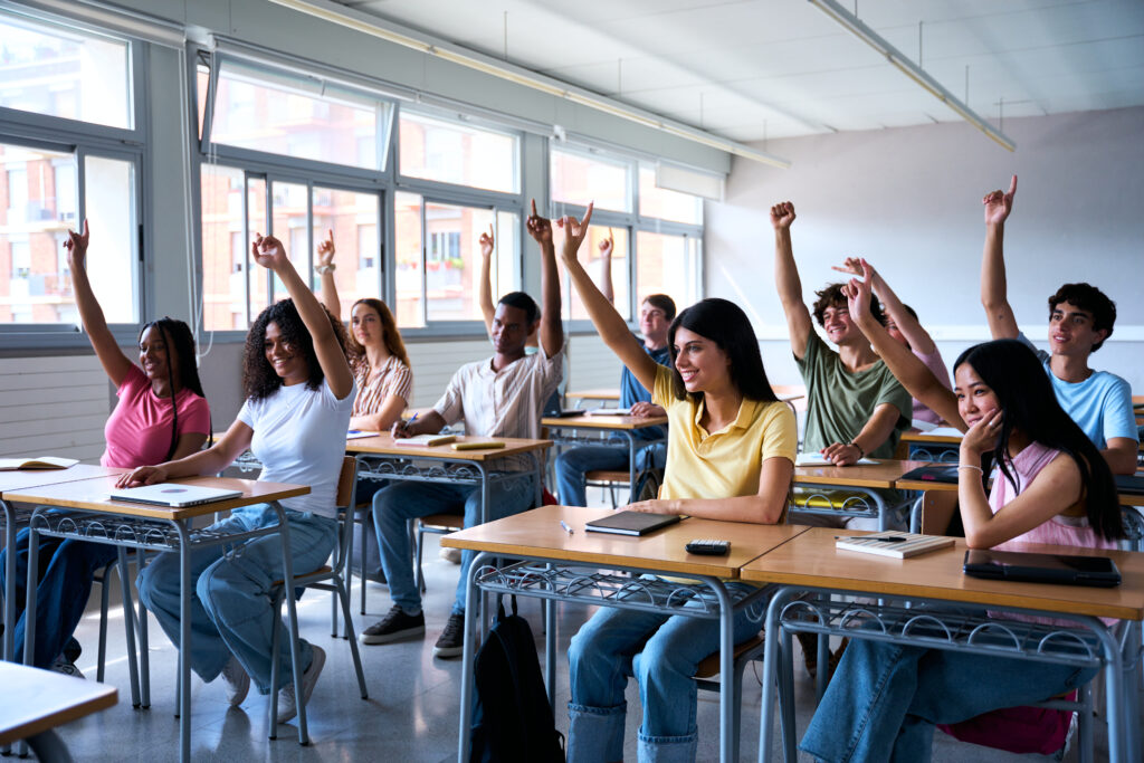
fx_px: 1166
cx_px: 572
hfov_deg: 52.2
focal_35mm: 37
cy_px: 382
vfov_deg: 36.2
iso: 200
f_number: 2.8
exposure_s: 1/250
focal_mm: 36.7
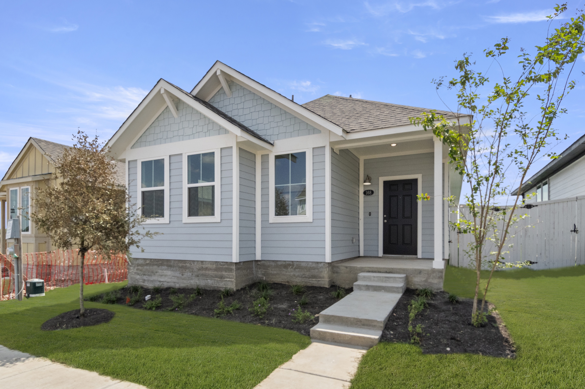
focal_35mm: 36
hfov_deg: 53.2
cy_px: 194
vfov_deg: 36.8
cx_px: 292
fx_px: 585
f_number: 8
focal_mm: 24
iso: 400
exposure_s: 1/2500
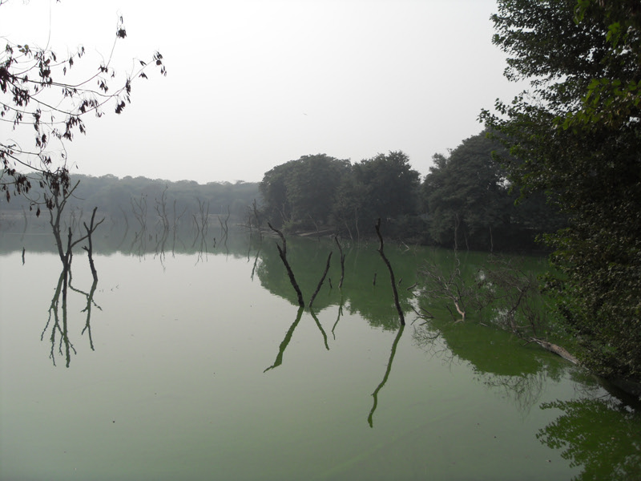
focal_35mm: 28
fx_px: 518
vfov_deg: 49.7
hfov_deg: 63.4
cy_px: 240
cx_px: 320
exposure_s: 1/500
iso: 80
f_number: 7.1
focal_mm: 6
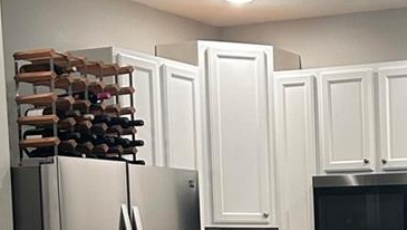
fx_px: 1004
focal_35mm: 93
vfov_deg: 12.5
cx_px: 463
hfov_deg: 21.6
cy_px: 326
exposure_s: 1/60
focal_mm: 5.7
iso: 160
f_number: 1.5
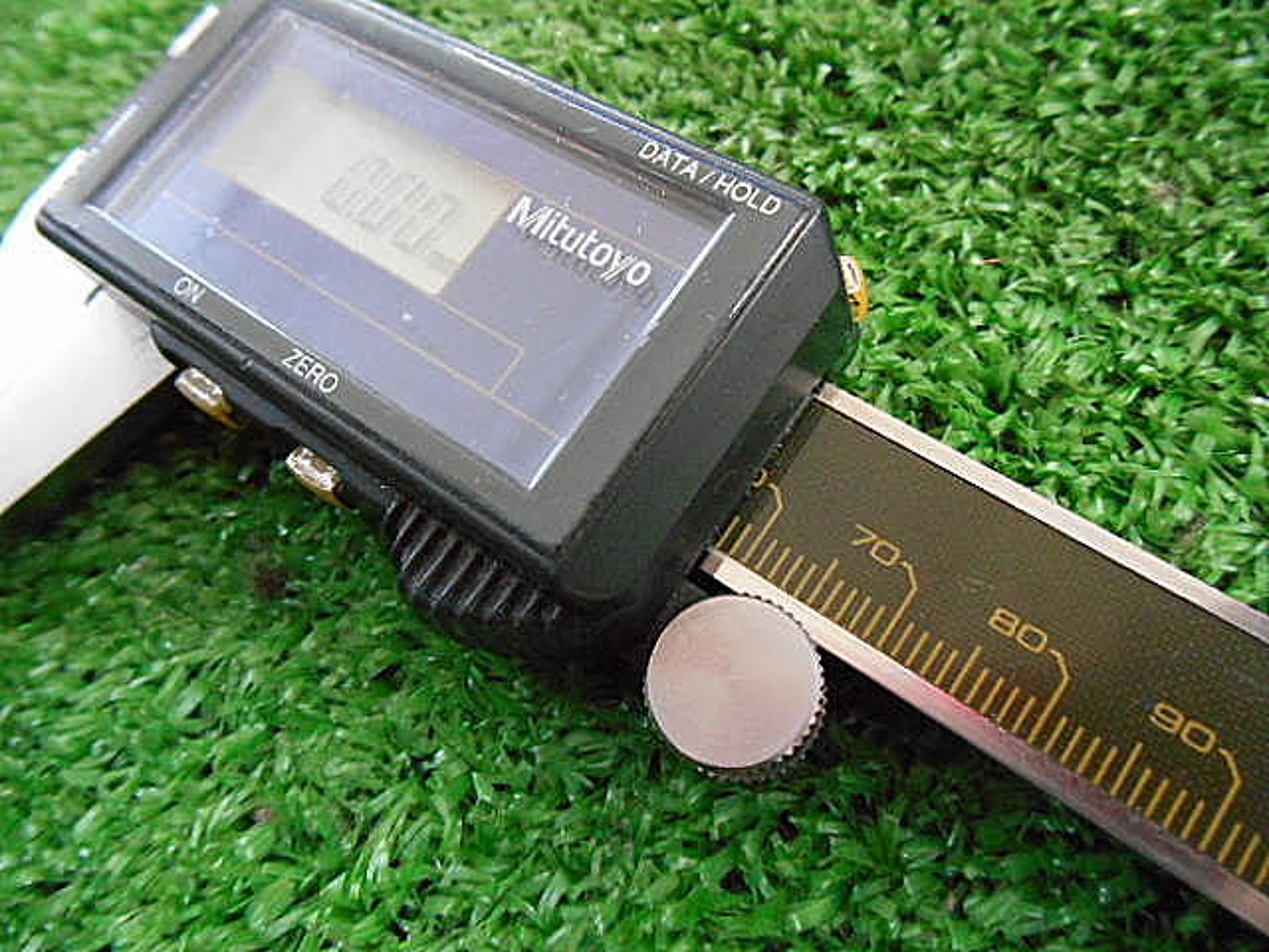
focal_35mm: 26
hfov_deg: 67.3
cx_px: 634
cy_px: 476
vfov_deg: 53.1
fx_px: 953
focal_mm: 4.7
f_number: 3.4
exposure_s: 1/50
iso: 800
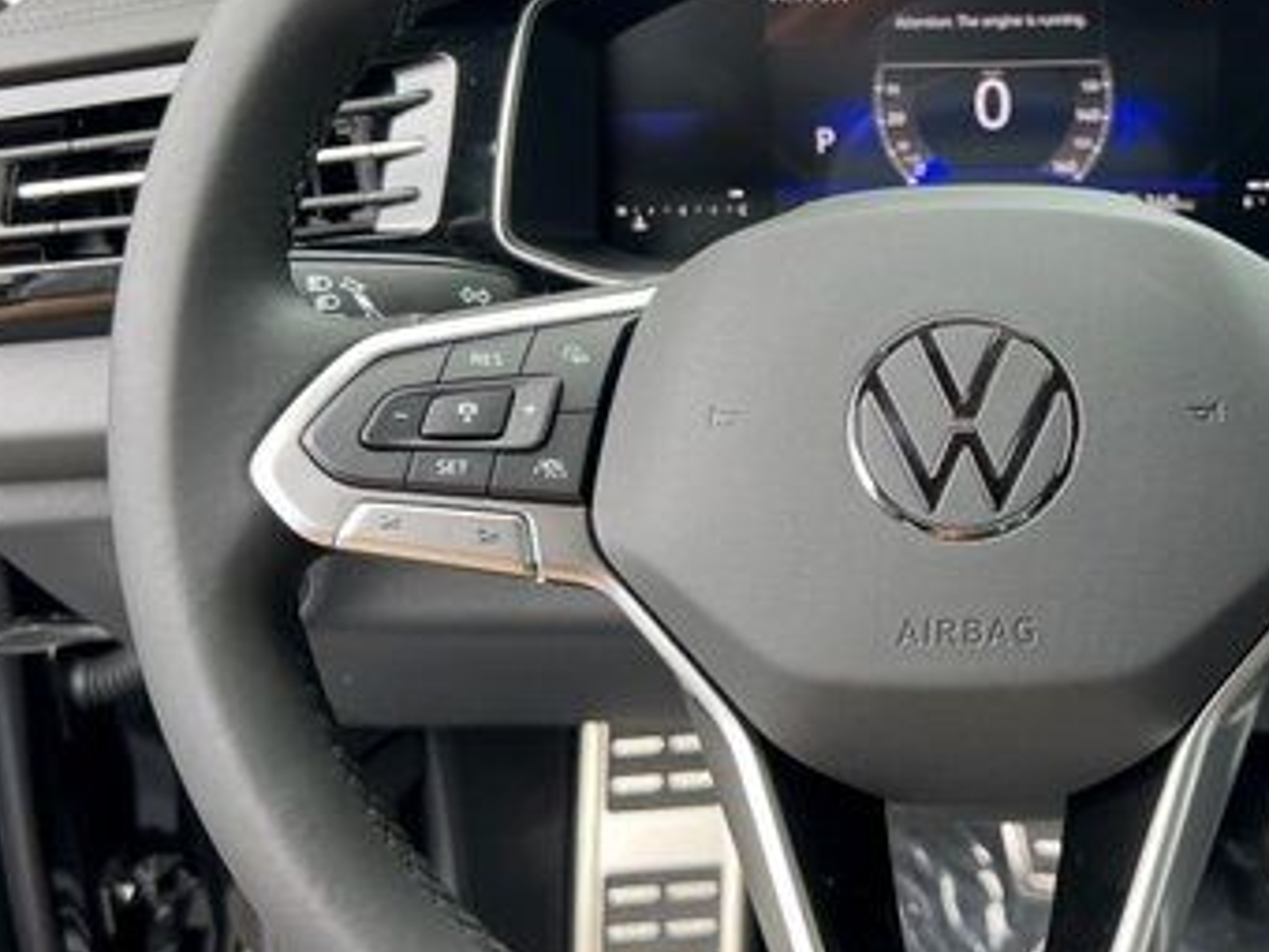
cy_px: 396
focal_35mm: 49
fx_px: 1796
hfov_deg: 37.7
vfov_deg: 29.6
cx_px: 989
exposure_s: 1/121
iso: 40
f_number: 1.5
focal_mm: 5.7
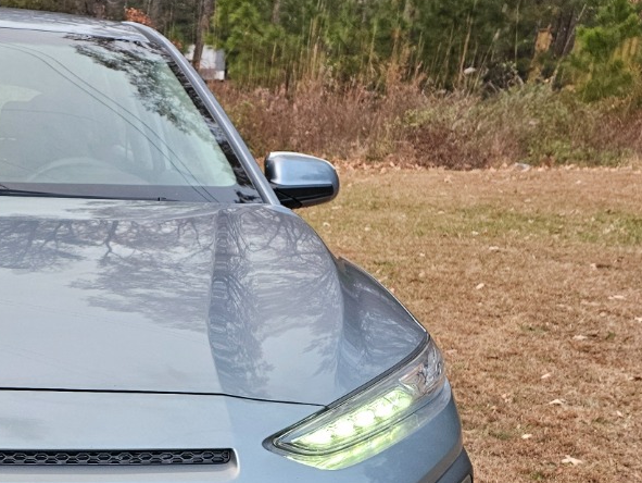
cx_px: -34
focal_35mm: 56
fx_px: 1039
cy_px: 475
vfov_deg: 25.0
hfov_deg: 31.2
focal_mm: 6.3
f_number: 1.7
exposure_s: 1/142
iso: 250
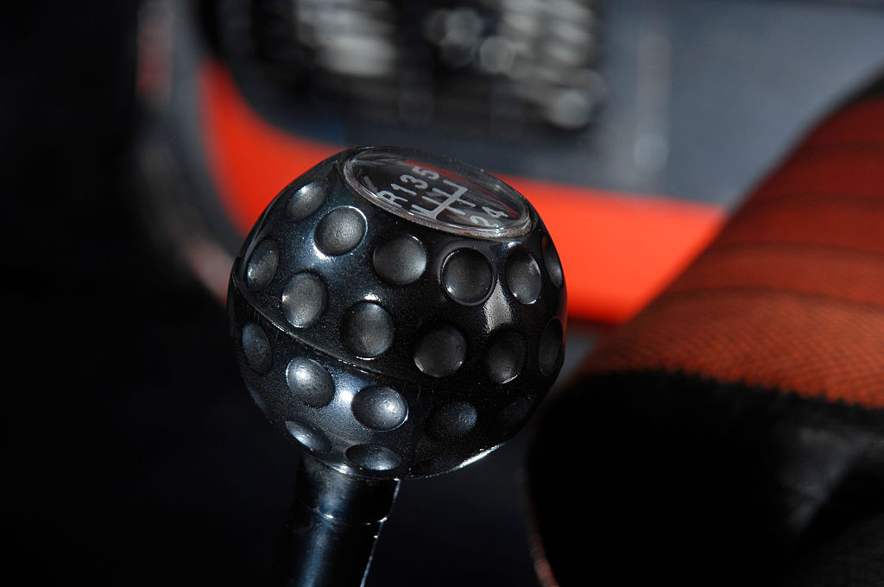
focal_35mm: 180
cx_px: 442
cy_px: 294
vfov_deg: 7.6
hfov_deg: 11.4
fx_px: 4414
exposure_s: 1/200
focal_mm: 120
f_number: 11
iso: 100
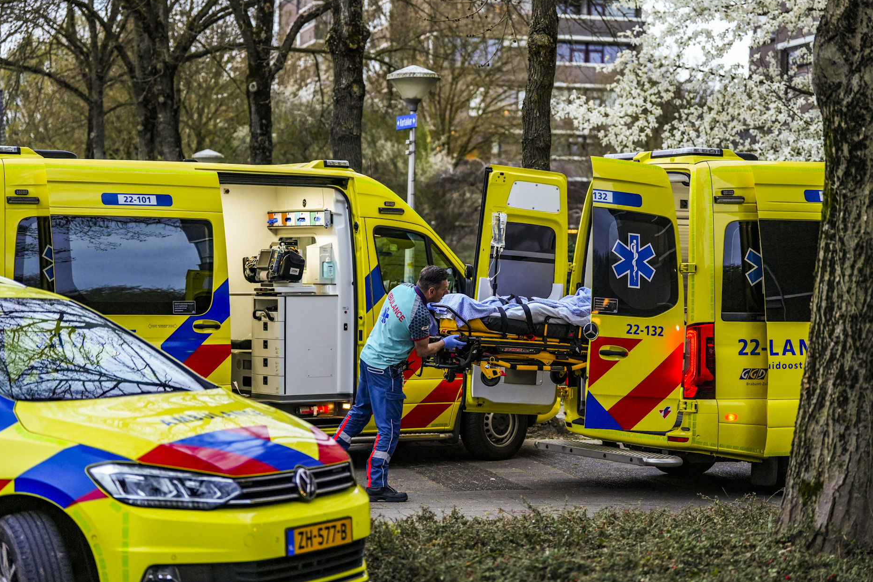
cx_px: 429
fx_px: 2037
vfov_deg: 16.3
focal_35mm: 84
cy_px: 295
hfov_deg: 24.2
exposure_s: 1/160
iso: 1600
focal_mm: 81
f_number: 2.8
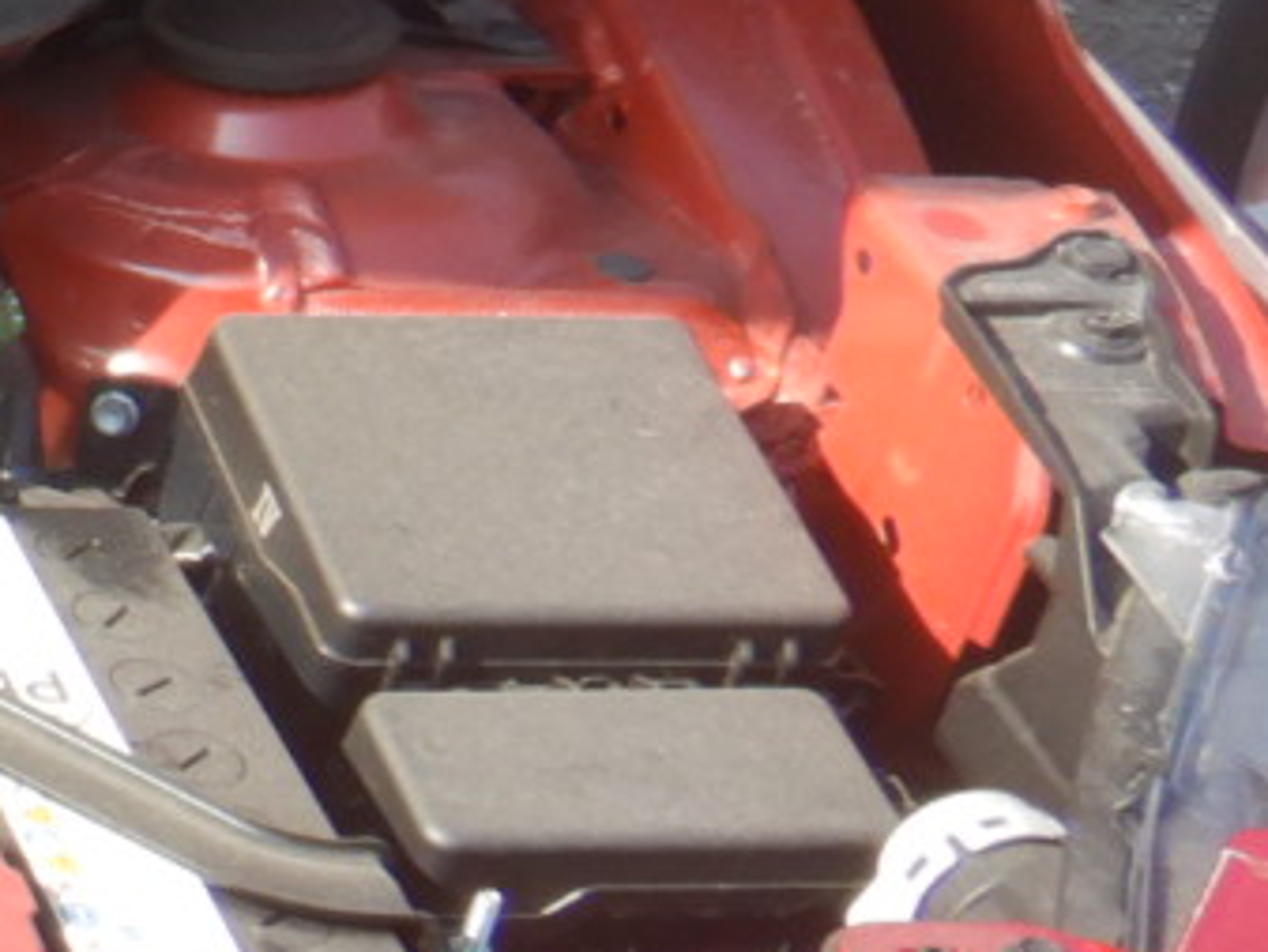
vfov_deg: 13.0
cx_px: -1479
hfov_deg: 13.8
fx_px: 4177
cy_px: 376
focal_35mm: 114
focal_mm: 4.3
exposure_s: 1/400
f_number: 2.8
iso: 125
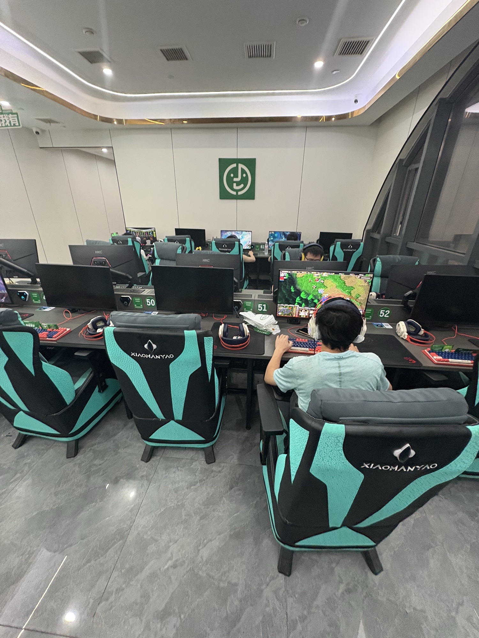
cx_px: 240
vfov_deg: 102.1
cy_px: 319
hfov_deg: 85.7
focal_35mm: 14
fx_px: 258
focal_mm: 2.22
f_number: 2.2
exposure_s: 1/50
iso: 400
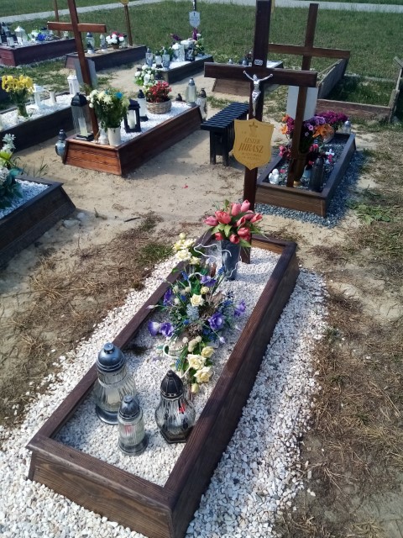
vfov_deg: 67.3
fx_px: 404
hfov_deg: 53.1
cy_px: 269
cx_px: 202
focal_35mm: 26
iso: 107
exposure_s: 1/831
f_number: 1.8
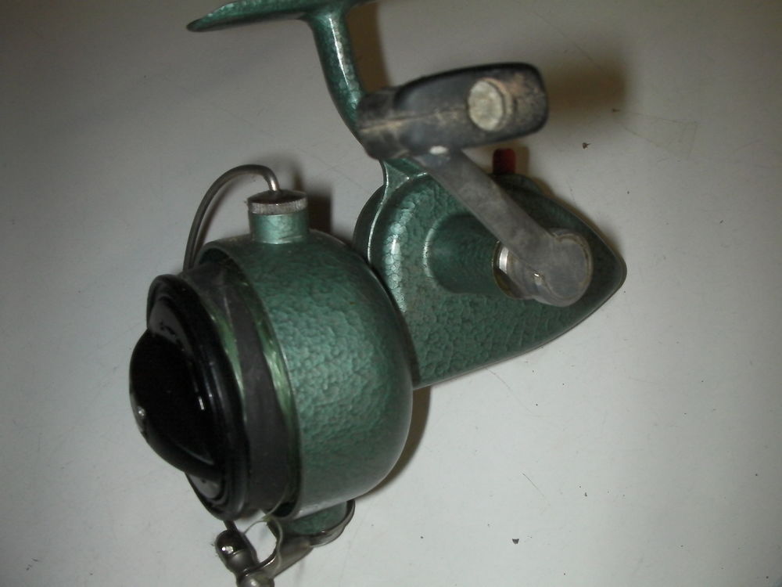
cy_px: 294
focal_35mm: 38
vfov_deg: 37.7
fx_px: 858
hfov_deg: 49.0
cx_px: 391
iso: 200
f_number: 5.6
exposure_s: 1/30
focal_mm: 6.3
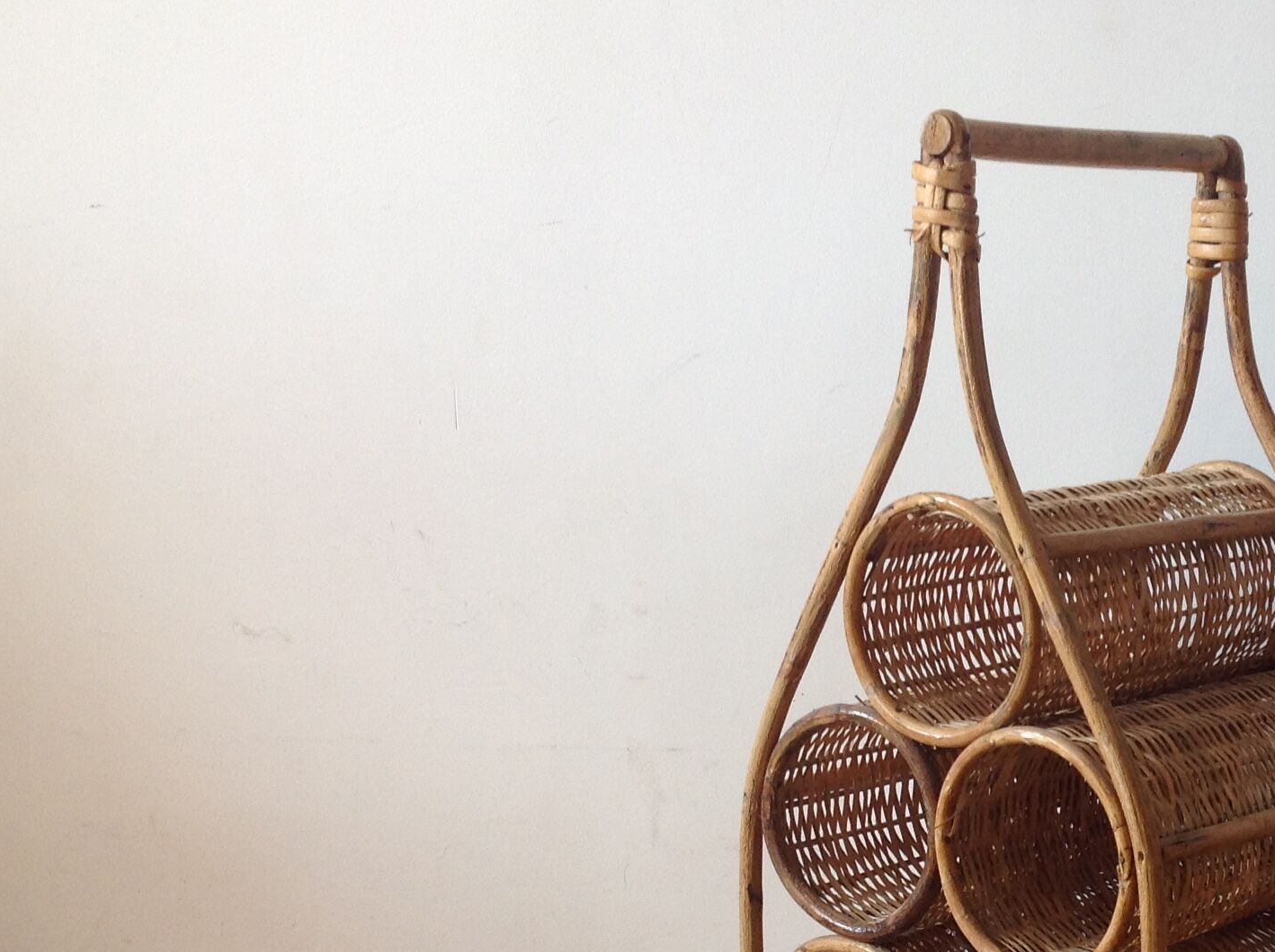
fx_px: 2354
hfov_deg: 29.6
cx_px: 1012
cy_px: 682
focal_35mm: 64
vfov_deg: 22.7
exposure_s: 1/40
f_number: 2.4
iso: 64
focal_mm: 4.28
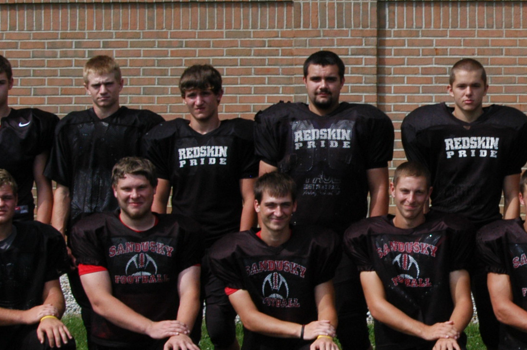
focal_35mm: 115
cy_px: 176
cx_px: 526
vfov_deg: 11.9
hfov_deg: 17.4
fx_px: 1681
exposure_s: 1/350
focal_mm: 28
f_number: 10
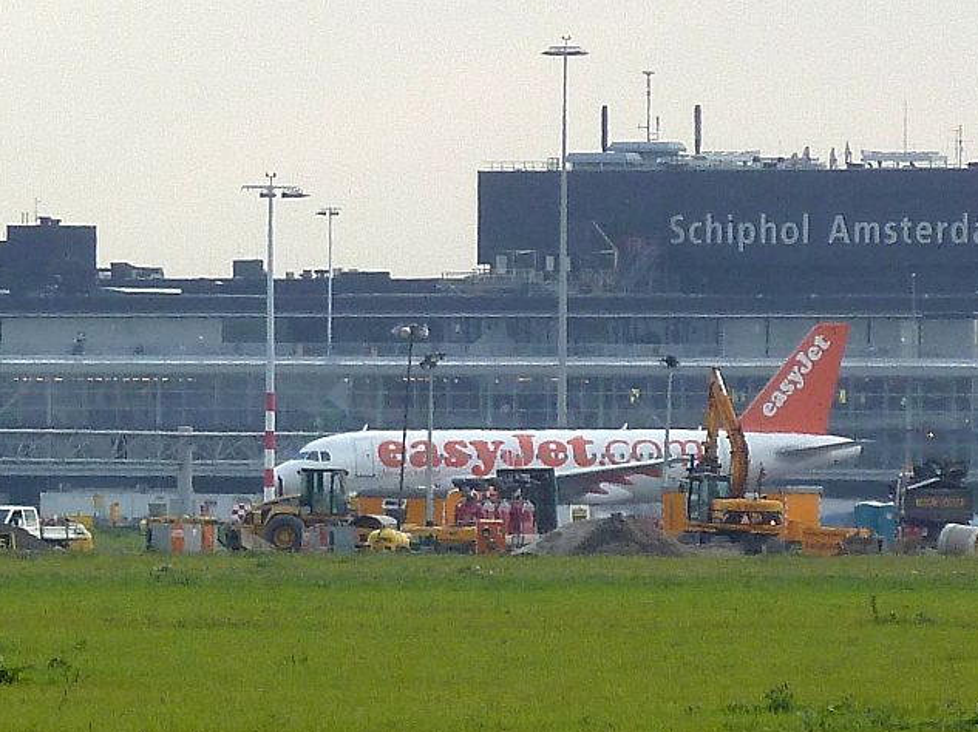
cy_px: 419
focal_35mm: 1010
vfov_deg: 1.5
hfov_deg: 2.0
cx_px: 481
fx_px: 28519
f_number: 4.9
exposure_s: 1/125
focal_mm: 49.2
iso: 125
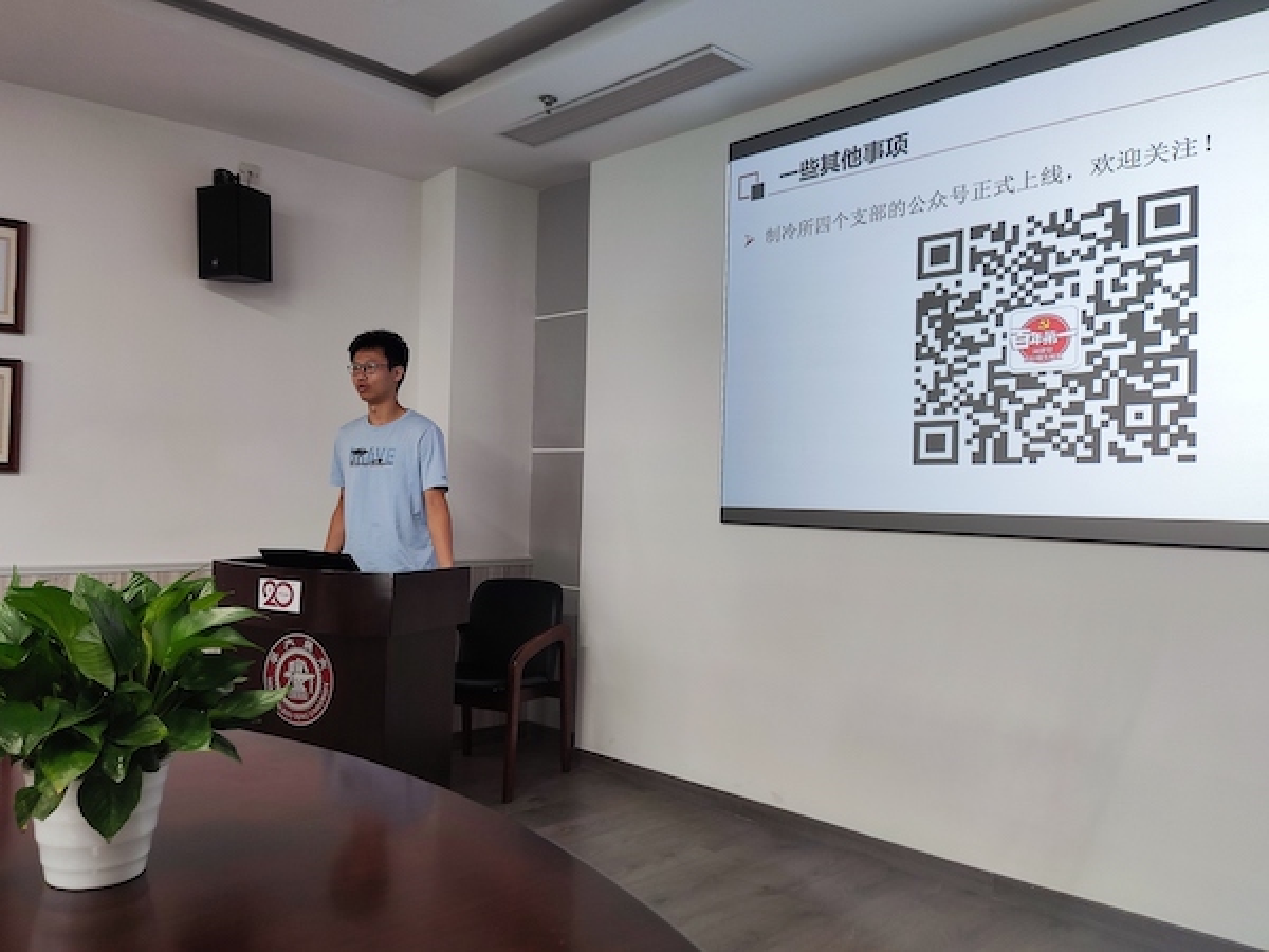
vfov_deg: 51.4
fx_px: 990
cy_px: 476
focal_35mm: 27
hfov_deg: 65.3
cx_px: 634
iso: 168
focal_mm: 4.71
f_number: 1.79
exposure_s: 1/50
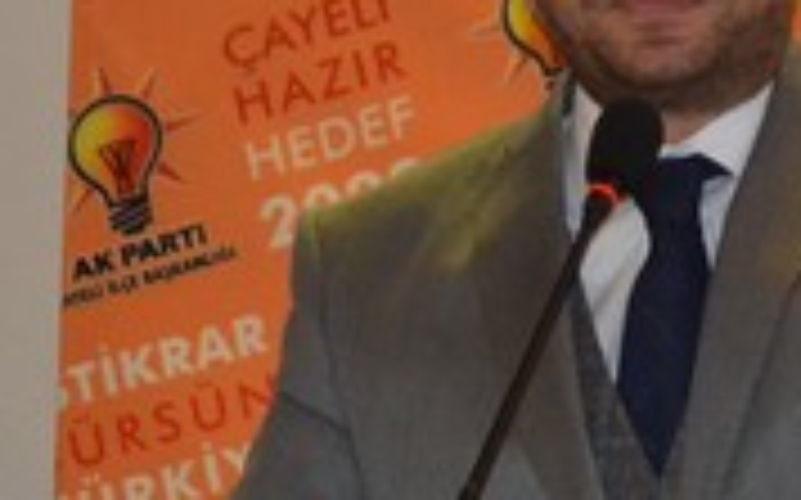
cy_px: 282
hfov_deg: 6.6
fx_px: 6892
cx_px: 680
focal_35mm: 316
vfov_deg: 4.2
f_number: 5.6
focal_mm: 55
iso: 3200
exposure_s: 1/60
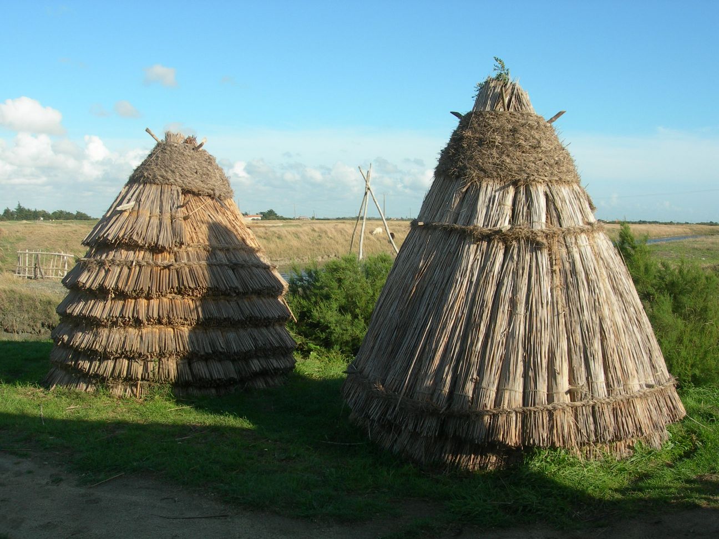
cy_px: 270
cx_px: 360
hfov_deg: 49.0
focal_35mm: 38
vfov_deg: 37.7
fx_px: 789
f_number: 4.8
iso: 50
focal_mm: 7.8
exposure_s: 1/347
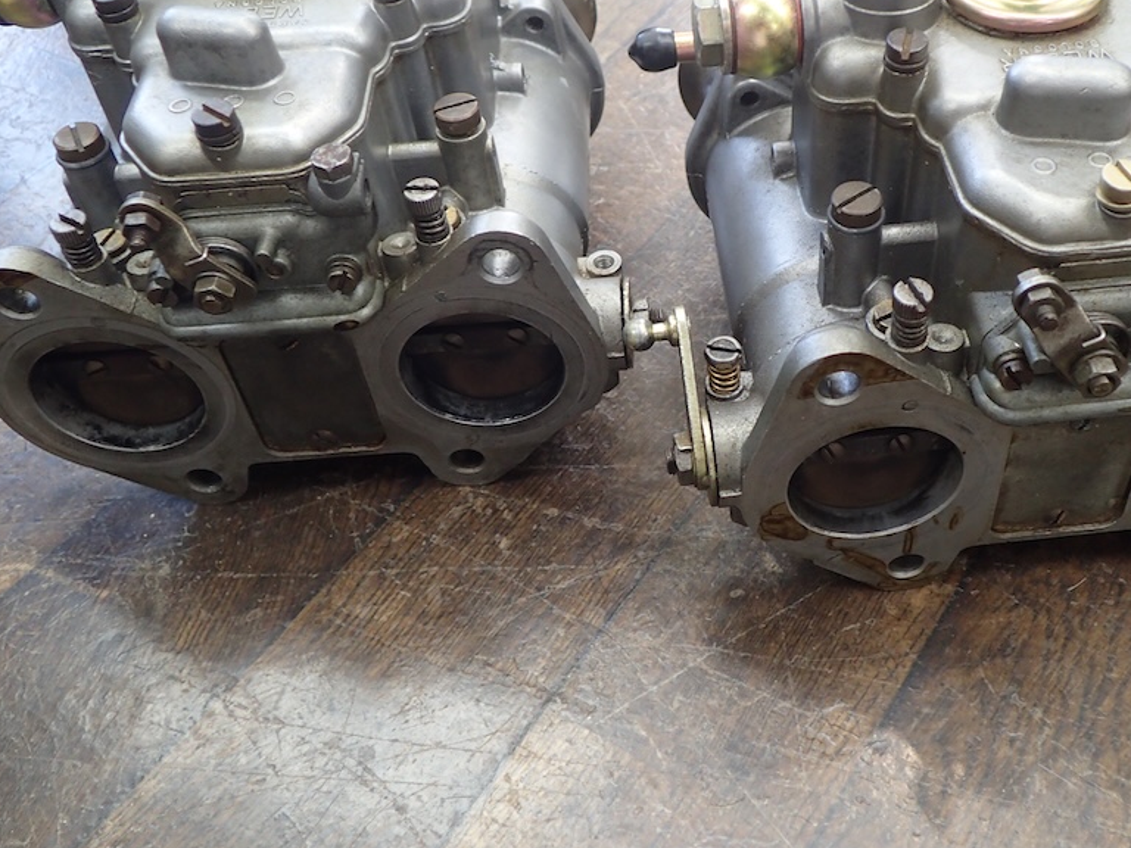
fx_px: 1274
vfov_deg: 36.8
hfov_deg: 47.5
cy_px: 367
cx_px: 688
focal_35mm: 39
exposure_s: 1/30
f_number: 2.3
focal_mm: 5.5
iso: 200
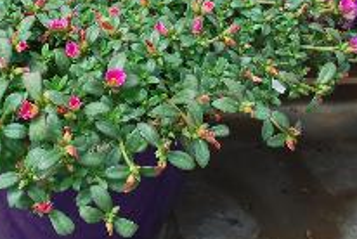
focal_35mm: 70
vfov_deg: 19.4
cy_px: 68
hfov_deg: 28.5
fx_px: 695
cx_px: 99
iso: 140
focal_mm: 24
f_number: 8
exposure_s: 1/60
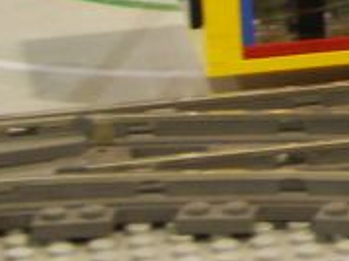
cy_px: -171
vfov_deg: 4.0
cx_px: 987
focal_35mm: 372
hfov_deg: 5.1
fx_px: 3748
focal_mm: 16.59
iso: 200
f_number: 3.2
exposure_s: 1/8
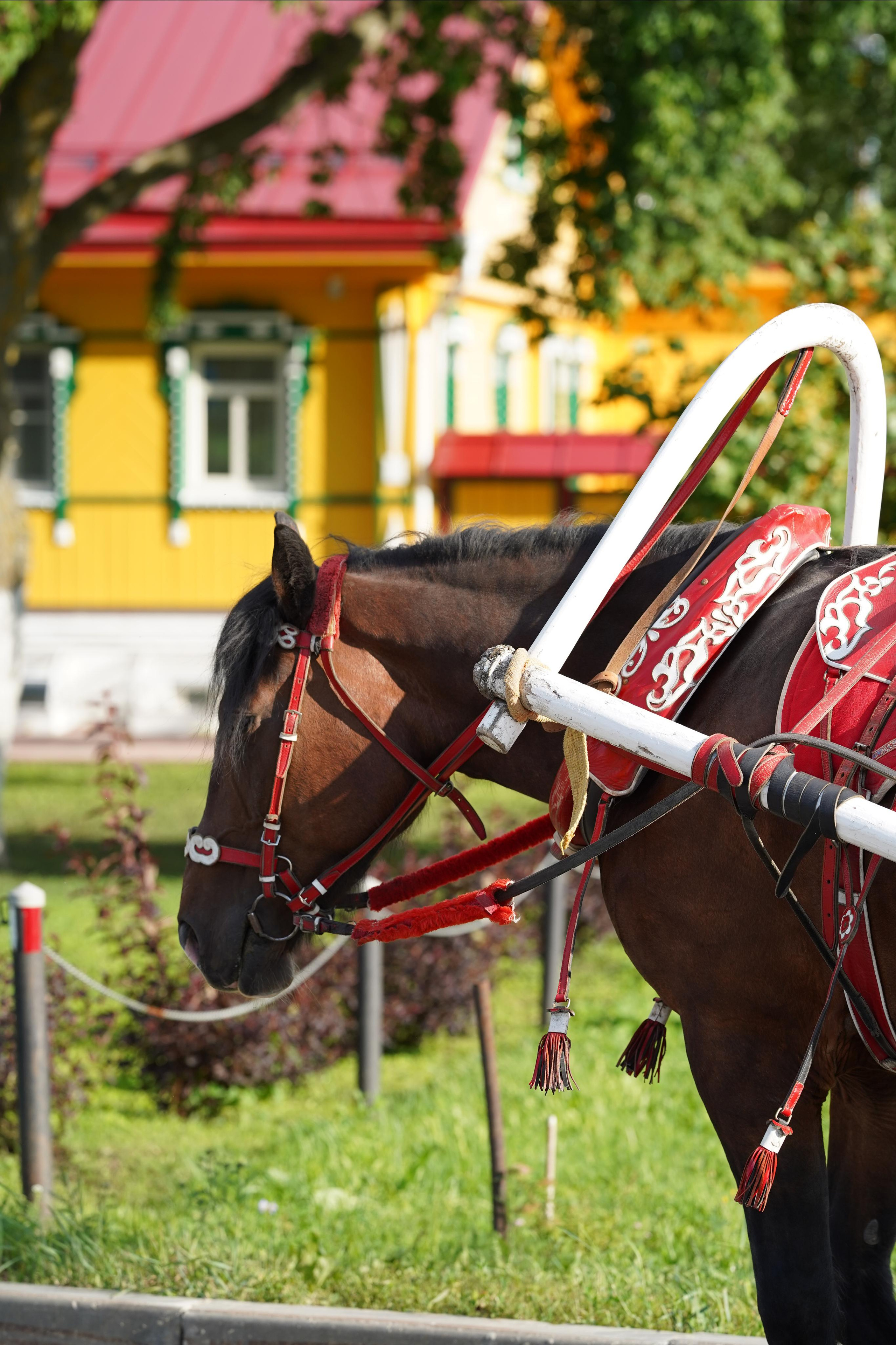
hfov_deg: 10.2
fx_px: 5040
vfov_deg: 15.2
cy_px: 672
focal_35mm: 135
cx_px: 448
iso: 250
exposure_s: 1/800
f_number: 4.5
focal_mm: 135
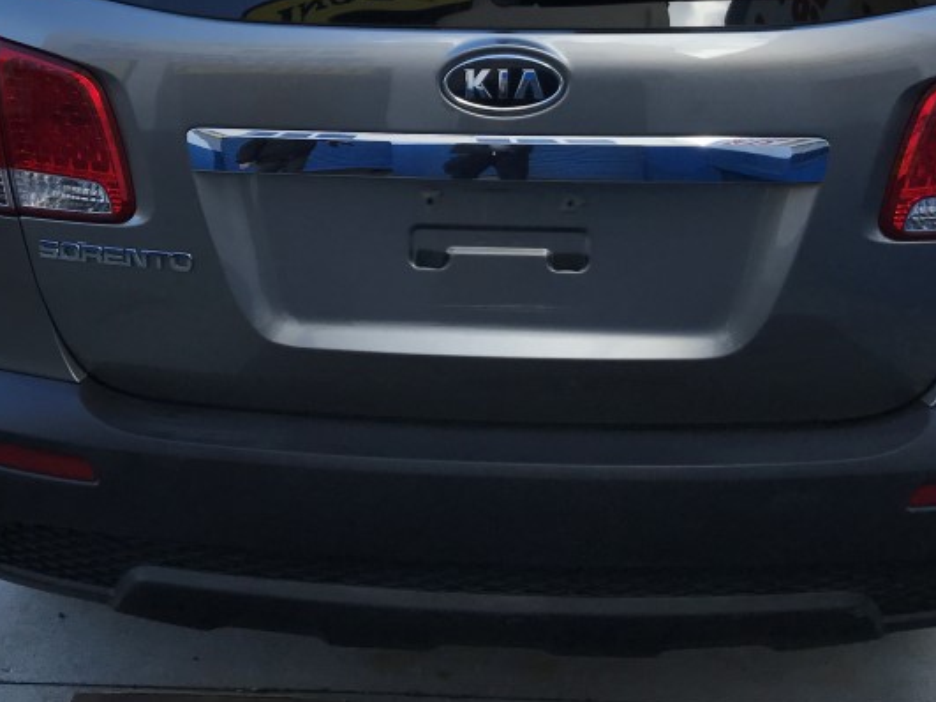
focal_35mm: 54
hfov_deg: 35.5
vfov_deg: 26.7
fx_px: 1460
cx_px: 402
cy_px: 175
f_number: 1.8
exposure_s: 1/684
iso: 20
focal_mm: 3.99
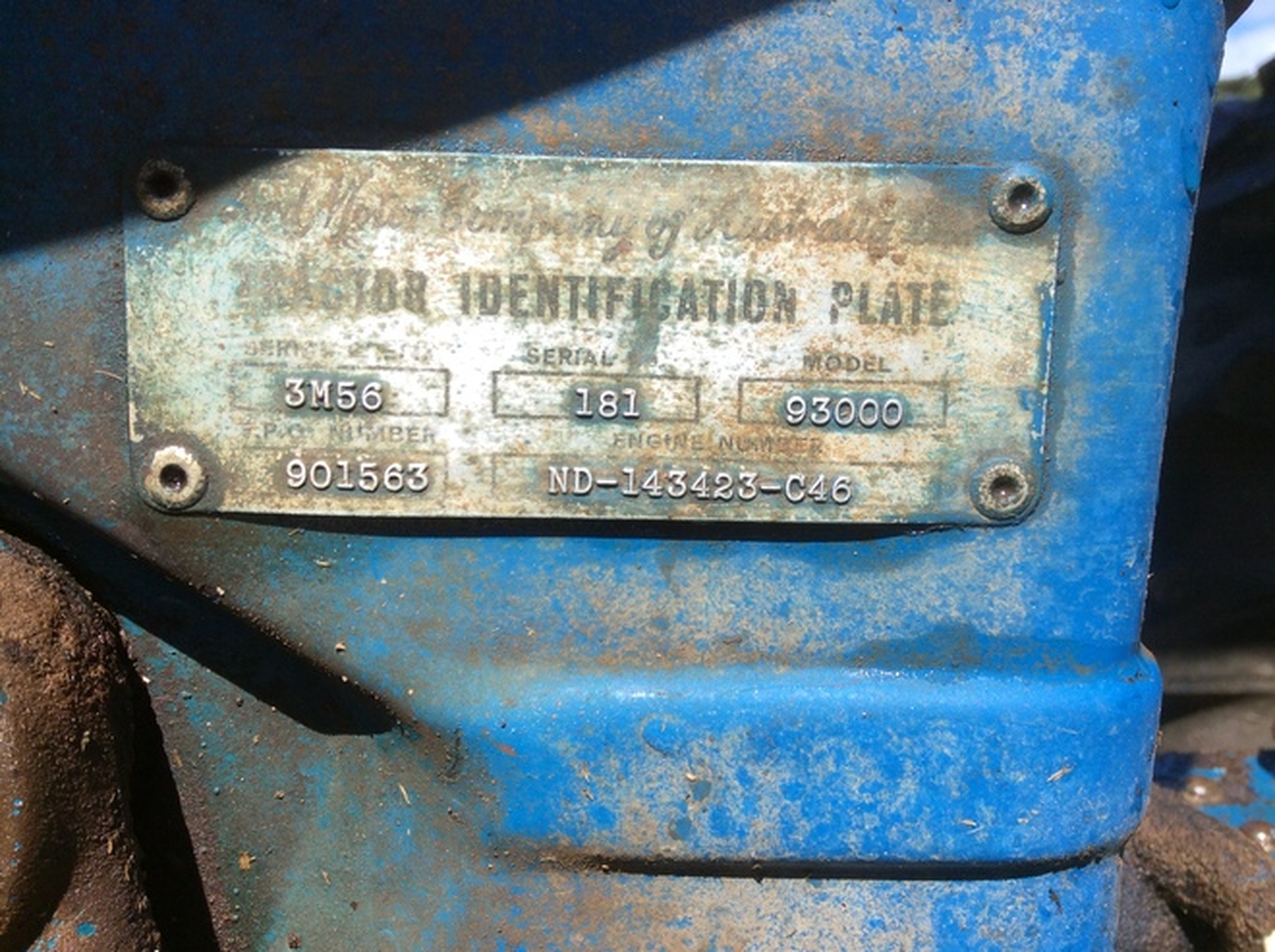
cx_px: 638
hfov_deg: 56.9
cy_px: 476
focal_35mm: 32
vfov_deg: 44.1
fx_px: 1177
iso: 32
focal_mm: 3.3
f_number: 2.4
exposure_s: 1/923
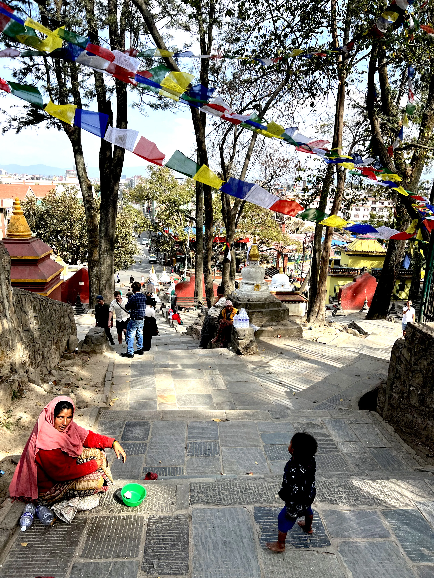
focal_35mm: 26
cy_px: 289
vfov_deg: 67.3
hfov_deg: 53.1
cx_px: 217
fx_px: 435
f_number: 1.5
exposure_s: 1/1779
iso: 50
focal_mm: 5.7
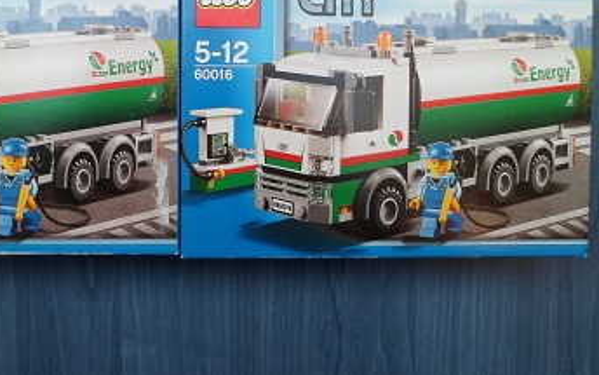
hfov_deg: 48.5
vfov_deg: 31.6
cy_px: 112
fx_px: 653
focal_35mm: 40
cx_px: 200
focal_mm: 4.9
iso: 80
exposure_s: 1/60
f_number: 3.3
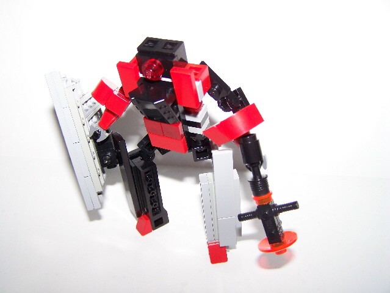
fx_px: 428
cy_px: 146
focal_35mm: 38
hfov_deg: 49.0
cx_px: 195
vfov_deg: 37.7
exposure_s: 1/60
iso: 80
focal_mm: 6.3
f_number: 2.8
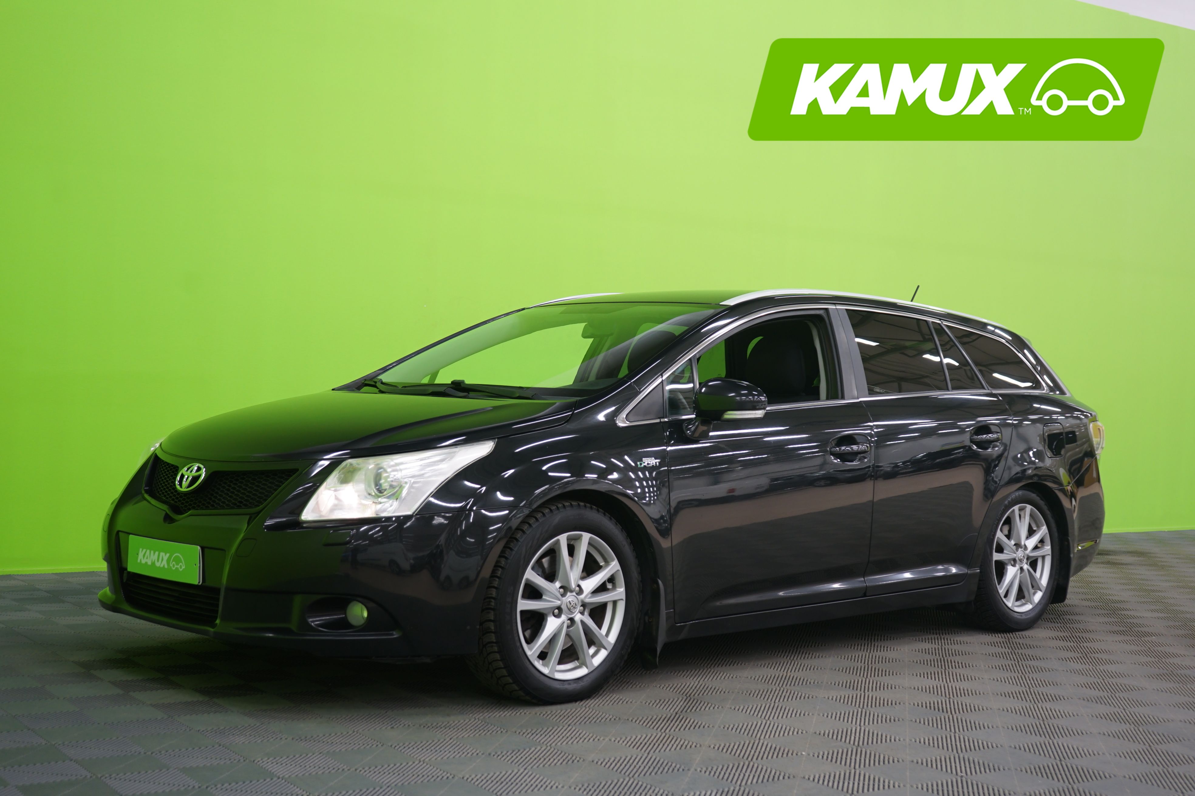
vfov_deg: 29.2
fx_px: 1527
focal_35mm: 46
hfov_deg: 42.7
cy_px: 398
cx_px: 598
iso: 400
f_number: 4.5
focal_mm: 46
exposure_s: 1/8
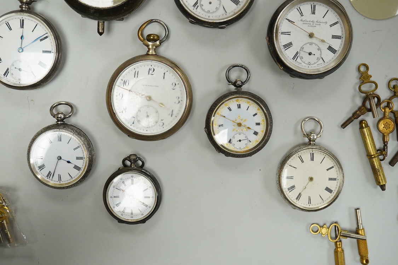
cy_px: 132
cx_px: 199
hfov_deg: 43.6
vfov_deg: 29.9
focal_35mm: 45
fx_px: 497
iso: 3200
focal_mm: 30
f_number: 9
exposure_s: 1/400
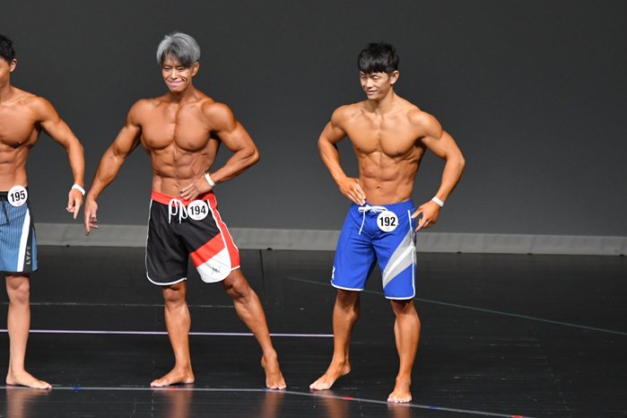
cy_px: 205
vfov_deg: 3.9
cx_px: 319
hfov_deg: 5.9
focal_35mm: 349
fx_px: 6078
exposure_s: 1/400
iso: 4000
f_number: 5.6
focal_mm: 210
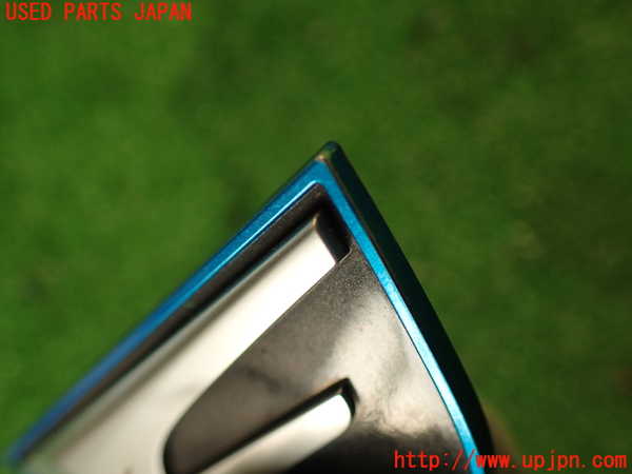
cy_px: 237
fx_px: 584
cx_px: 316
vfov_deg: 44.2
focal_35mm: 32
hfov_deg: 56.8
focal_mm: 5.79
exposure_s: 1/40
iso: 200
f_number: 2.4
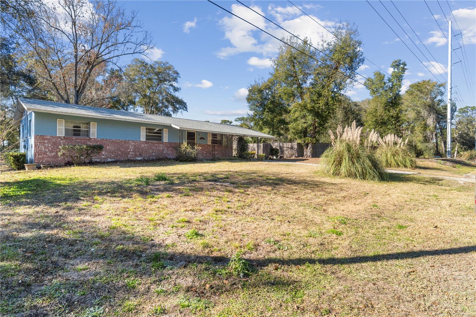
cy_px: 158
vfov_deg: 63.2
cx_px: 238
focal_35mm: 20
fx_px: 258
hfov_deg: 85.4
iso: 100
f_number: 8
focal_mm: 13
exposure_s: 1/40
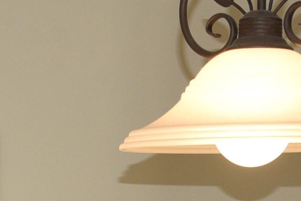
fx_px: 1262
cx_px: 76
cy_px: 396
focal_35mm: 151
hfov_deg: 13.6
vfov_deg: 8.6
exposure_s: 1/125
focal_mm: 31
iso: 1000
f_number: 5.6
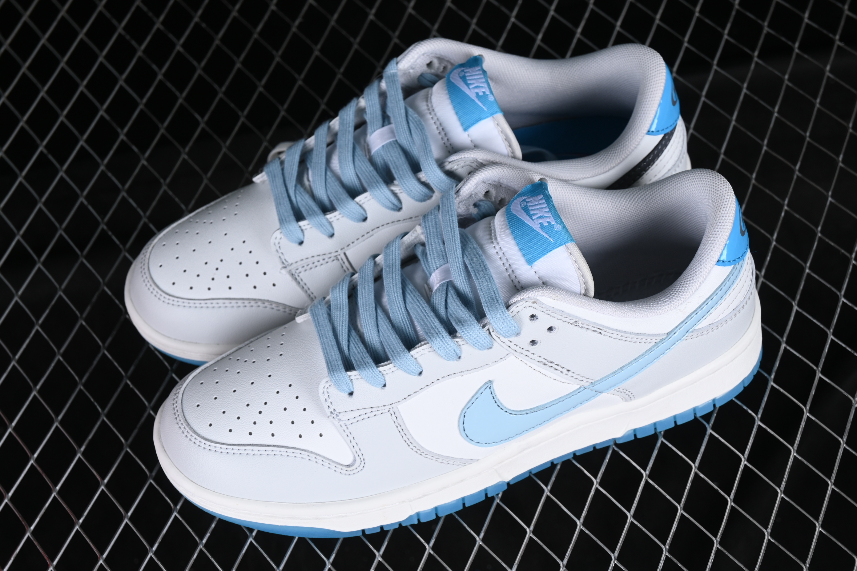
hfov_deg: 27.0
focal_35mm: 75
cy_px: 286
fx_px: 1785
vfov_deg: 18.2
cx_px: 428
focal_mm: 50
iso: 160
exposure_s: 1/80
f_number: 8
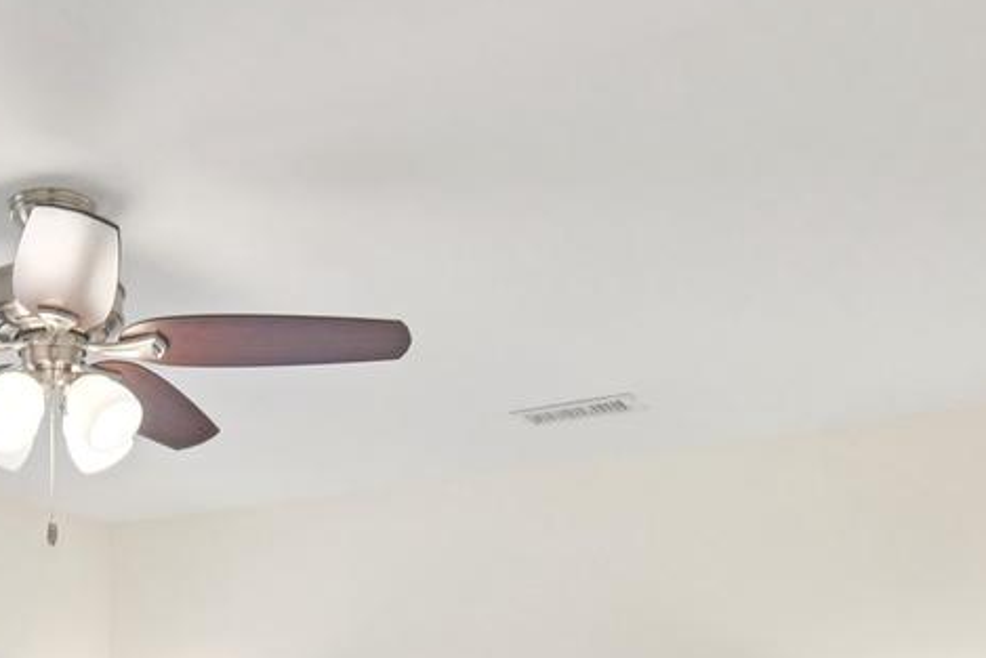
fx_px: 1178
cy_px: 782
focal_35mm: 43
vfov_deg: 27.6
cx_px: 139
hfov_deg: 42.4
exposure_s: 1/15
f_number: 8
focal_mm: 14
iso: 250
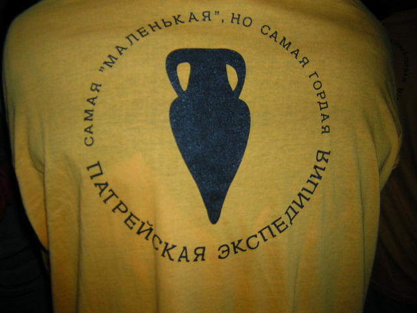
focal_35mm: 36
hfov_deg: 51.4
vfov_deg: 39.7
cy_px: 156
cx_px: 208
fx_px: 434
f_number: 2.6
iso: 50
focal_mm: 4.7
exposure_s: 1/60.1
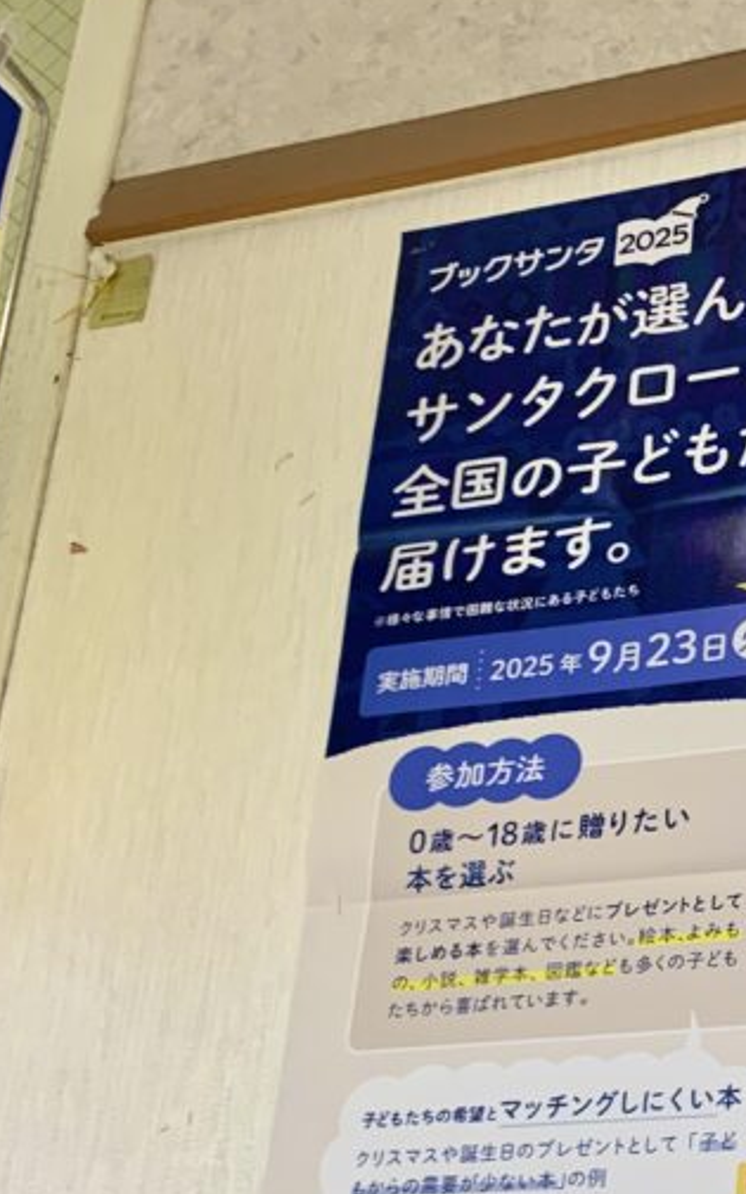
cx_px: 805
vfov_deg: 29.0
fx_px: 2277
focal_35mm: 70
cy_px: 877
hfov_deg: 18.0
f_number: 1.8
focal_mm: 4.25
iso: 64
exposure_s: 1/100
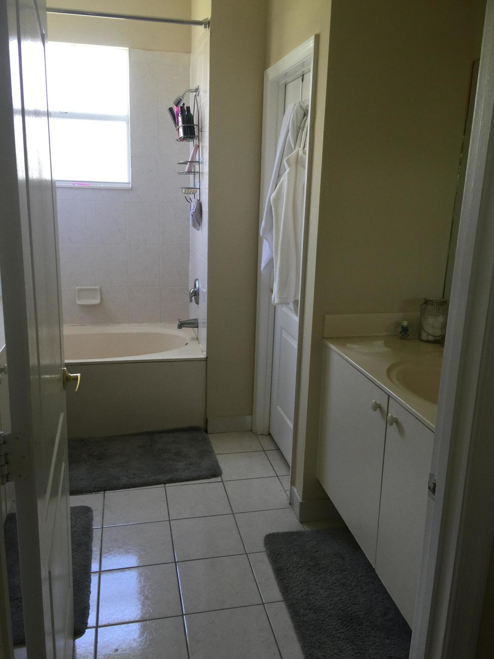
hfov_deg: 48.2
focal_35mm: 29
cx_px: 247
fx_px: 552
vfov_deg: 61.7
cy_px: 330
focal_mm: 4.15
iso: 32
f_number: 2.2
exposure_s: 1/30
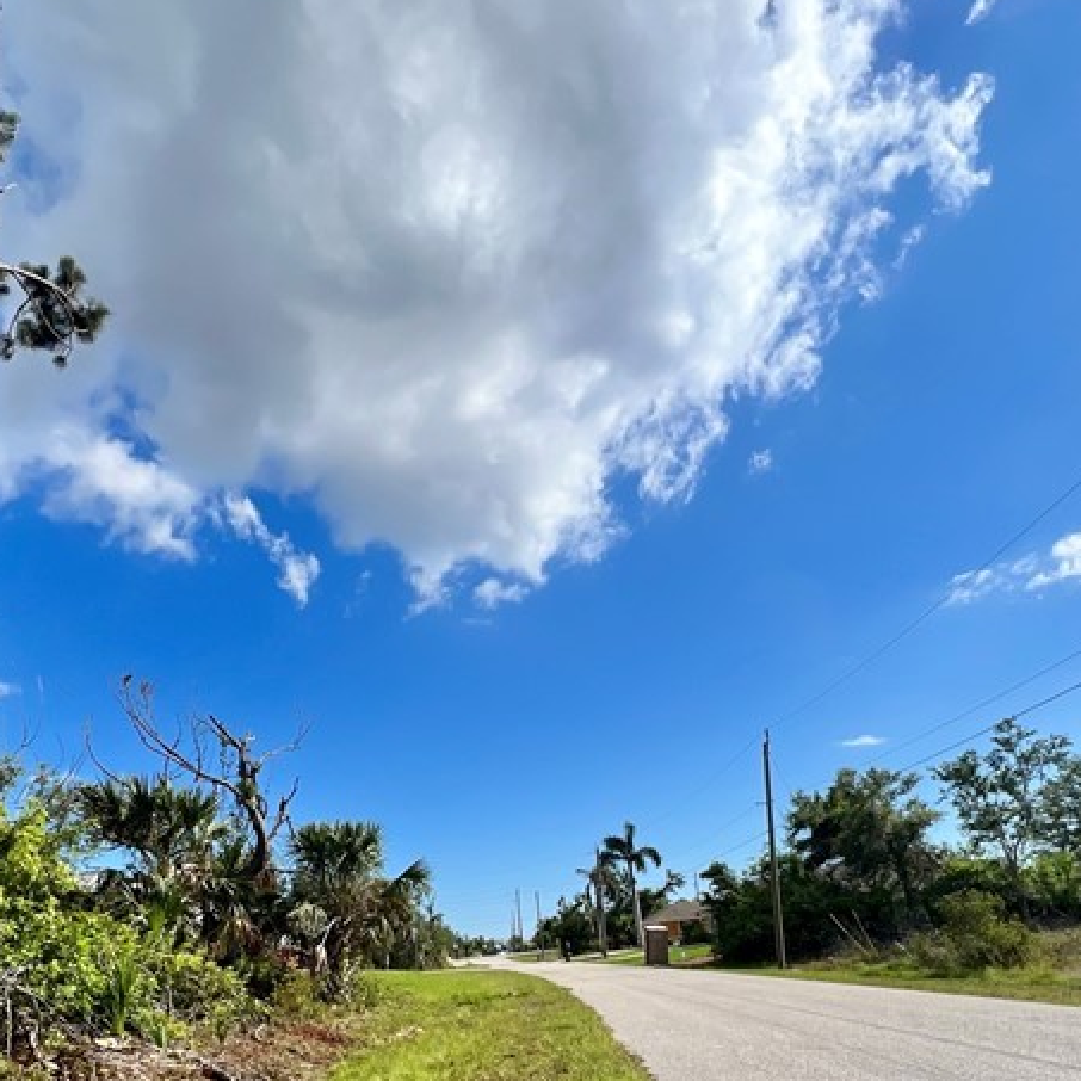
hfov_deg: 60.9
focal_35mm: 26
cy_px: 866
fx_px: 919
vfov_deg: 56.5
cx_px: 518
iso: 32
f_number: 1.8
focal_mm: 1.57
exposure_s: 1/2481
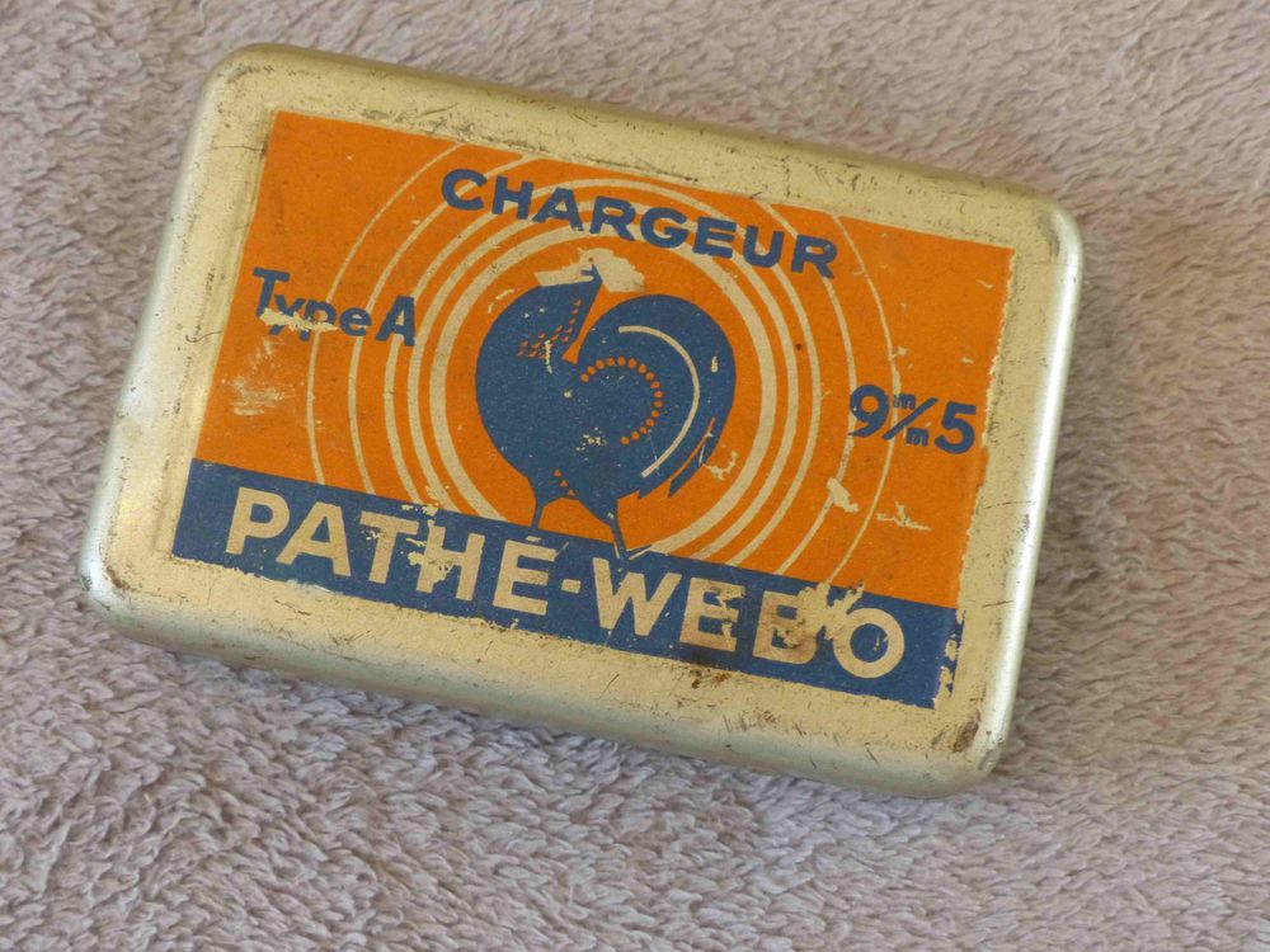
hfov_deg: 35.5
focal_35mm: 54
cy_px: 476
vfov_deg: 27.0
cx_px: 635
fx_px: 1981
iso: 400
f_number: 2.8
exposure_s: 1/25
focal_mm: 9.8
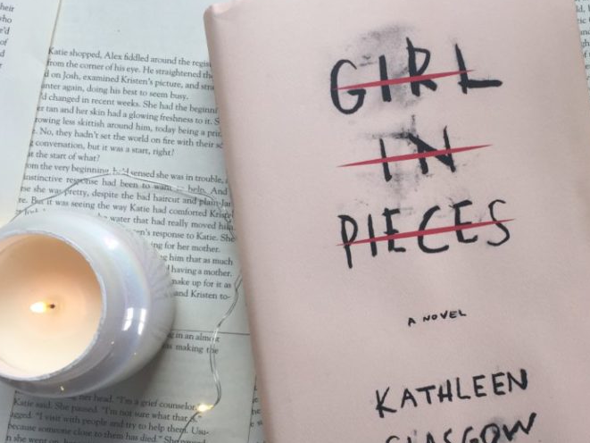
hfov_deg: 43.0
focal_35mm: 43
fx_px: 733
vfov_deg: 33.4
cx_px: 409
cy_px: 288
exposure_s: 1/222
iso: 32
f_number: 2.2
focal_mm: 4.15
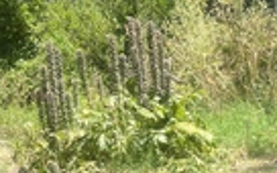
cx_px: 283
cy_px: 291
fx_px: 672
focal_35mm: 89
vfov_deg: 13.5
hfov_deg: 22.3
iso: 50
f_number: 1.6
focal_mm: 5.1
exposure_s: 1/508
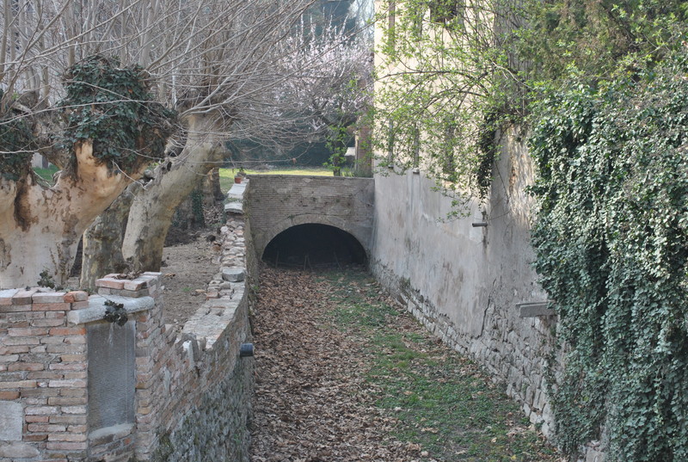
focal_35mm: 54
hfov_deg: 36.8
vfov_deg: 25.2
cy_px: 231
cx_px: 344
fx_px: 1034
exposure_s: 1/80
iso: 200
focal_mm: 36
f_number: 10
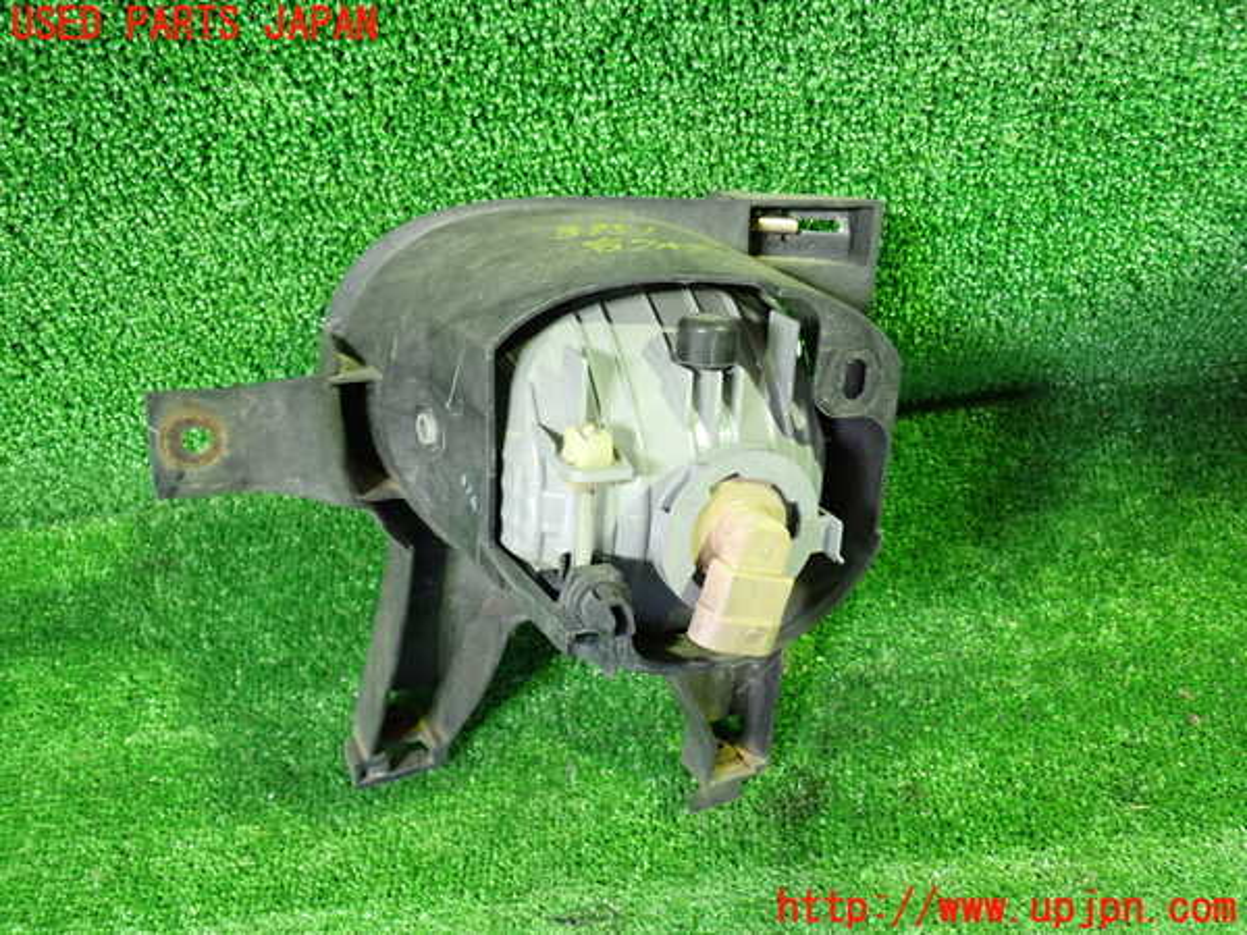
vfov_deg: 46.8
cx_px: 624
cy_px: 468
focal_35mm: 30
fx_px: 1081
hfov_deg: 60.0
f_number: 2.3
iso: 800
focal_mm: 5.4
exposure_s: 1/30
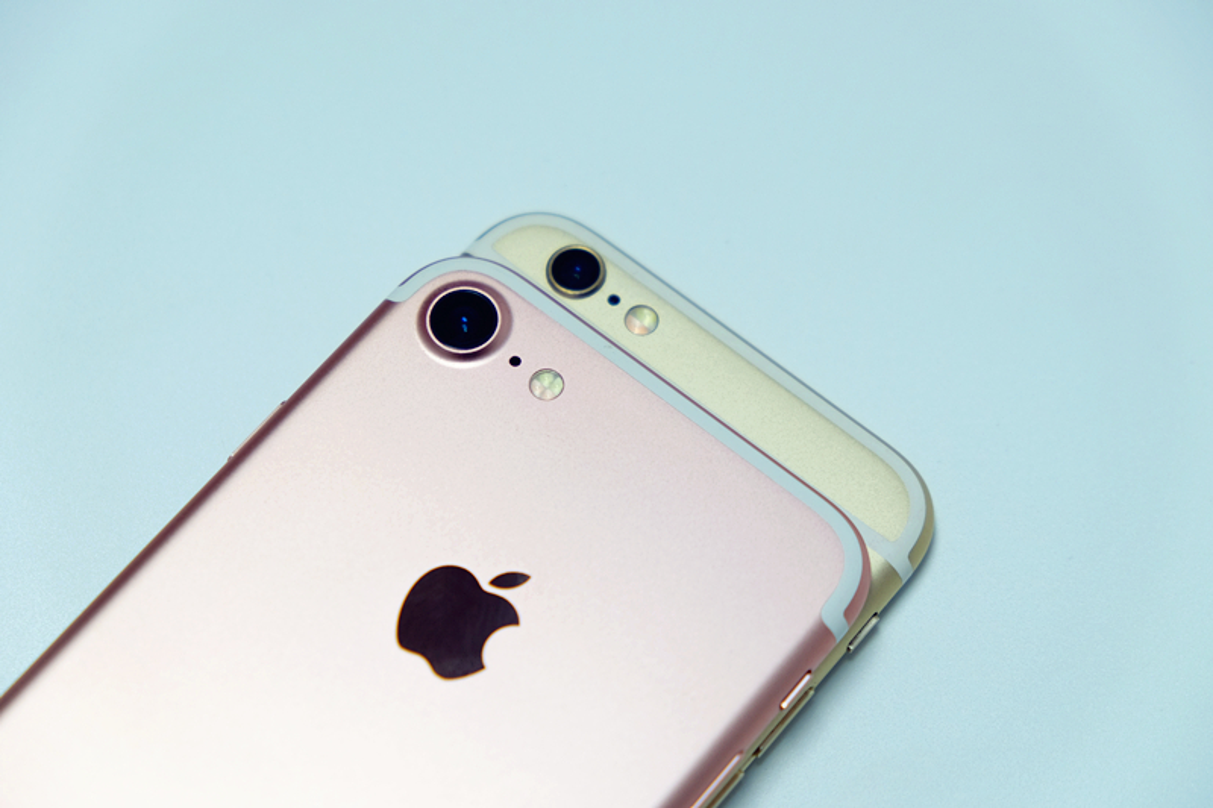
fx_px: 2796
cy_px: 404
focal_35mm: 83
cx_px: 606
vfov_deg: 16.4
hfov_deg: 24.5
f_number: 4
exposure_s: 1/26
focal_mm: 55
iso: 400
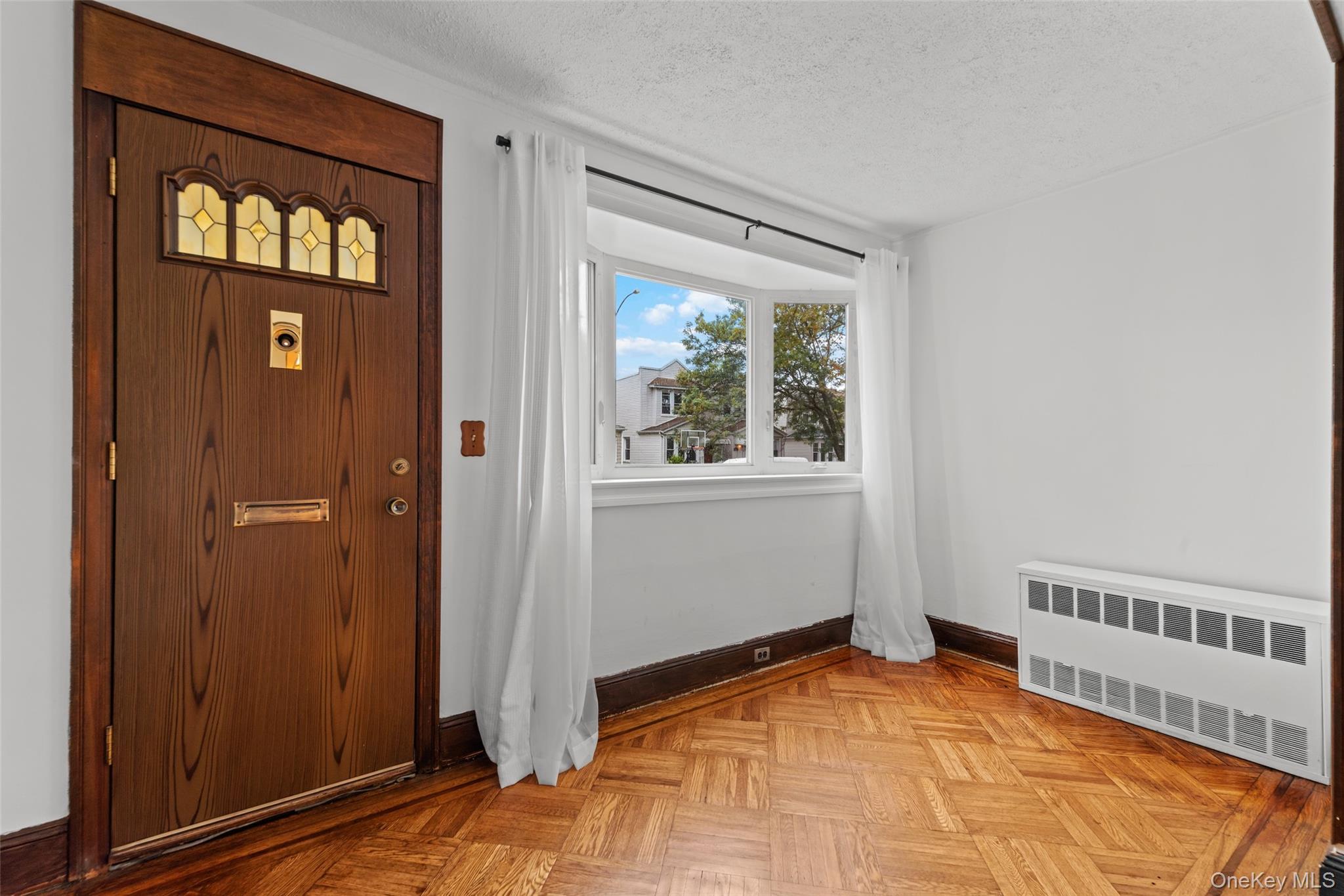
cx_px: 672
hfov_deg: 100.4
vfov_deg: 77.3
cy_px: 448
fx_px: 560
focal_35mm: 15
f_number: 11
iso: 400
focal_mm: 15
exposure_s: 2
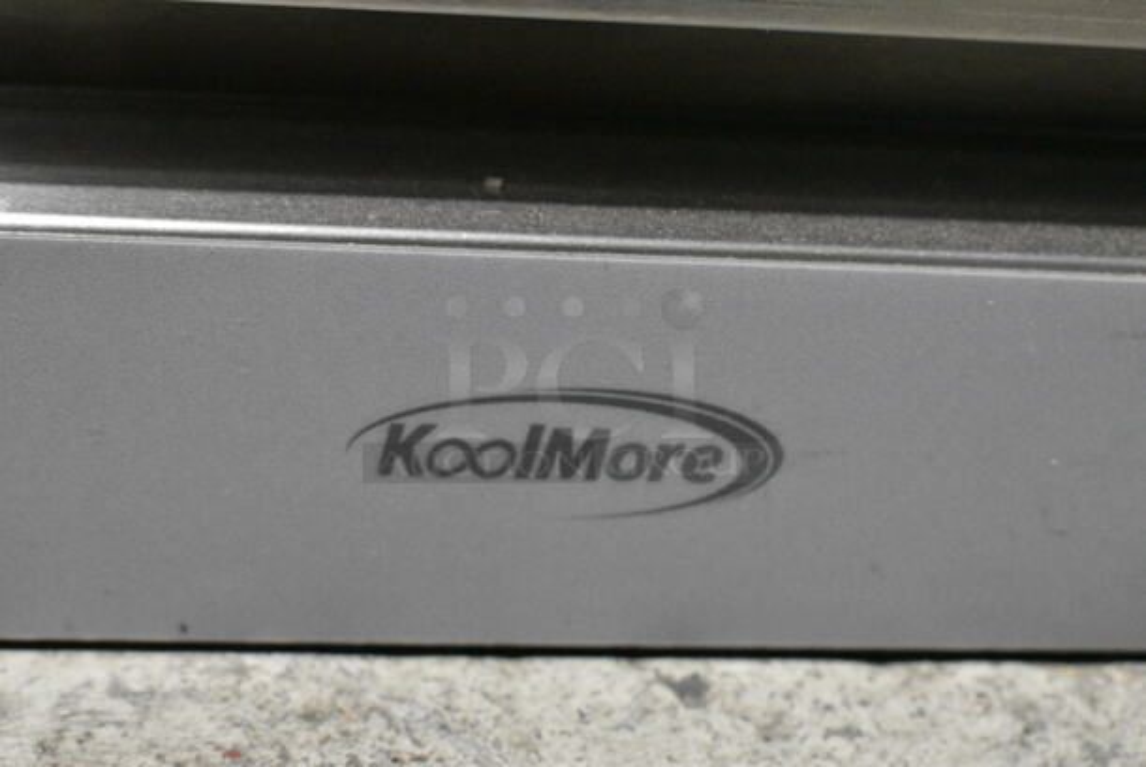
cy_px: 384
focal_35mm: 63
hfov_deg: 31.9
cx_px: 573
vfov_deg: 21.6
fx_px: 2007
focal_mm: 42
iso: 6400
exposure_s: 1/200
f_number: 7.1
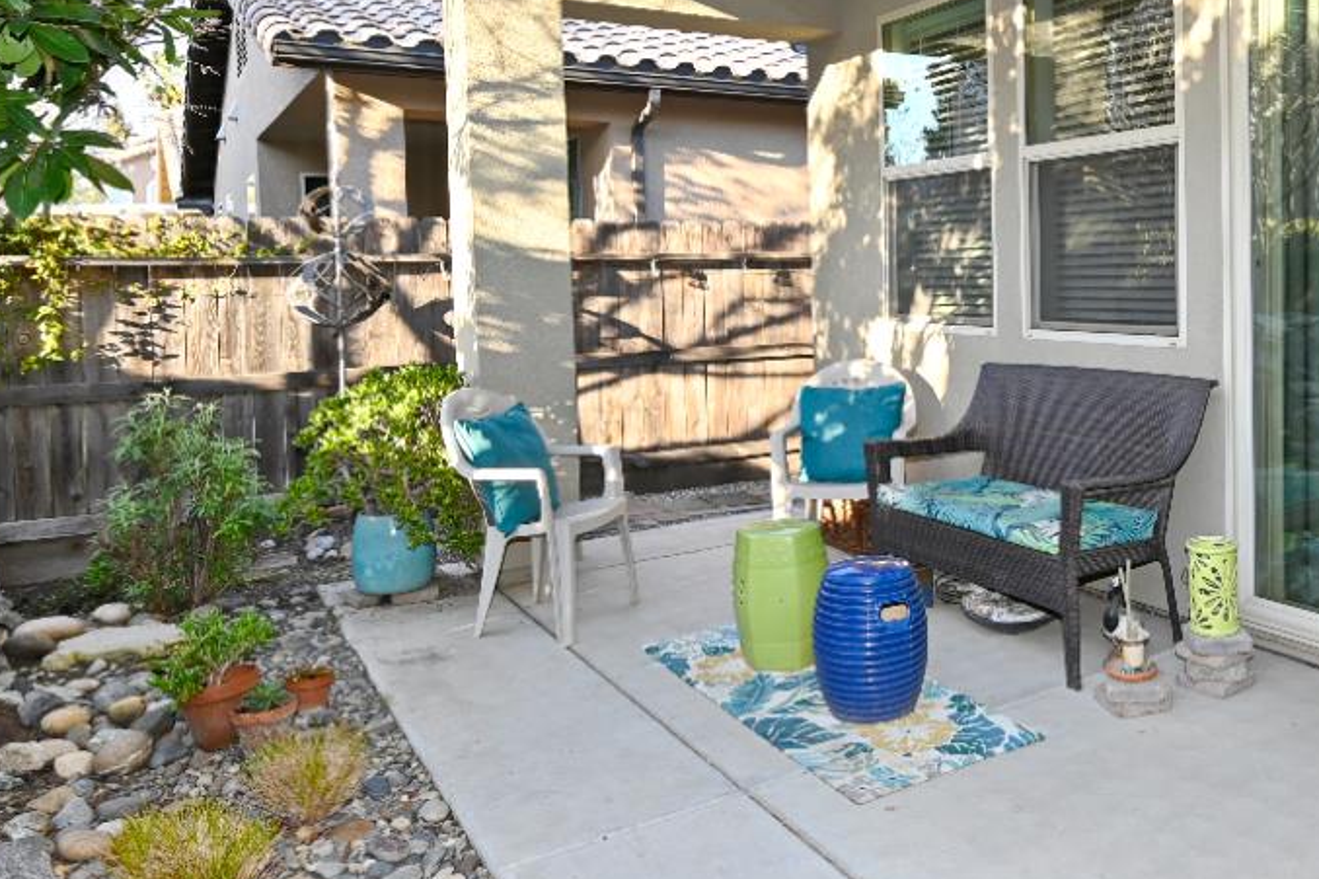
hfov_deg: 58.1
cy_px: 318
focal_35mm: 31
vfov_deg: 41.9
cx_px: 937
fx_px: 1135
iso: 200
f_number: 5.6
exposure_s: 1/125
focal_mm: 14
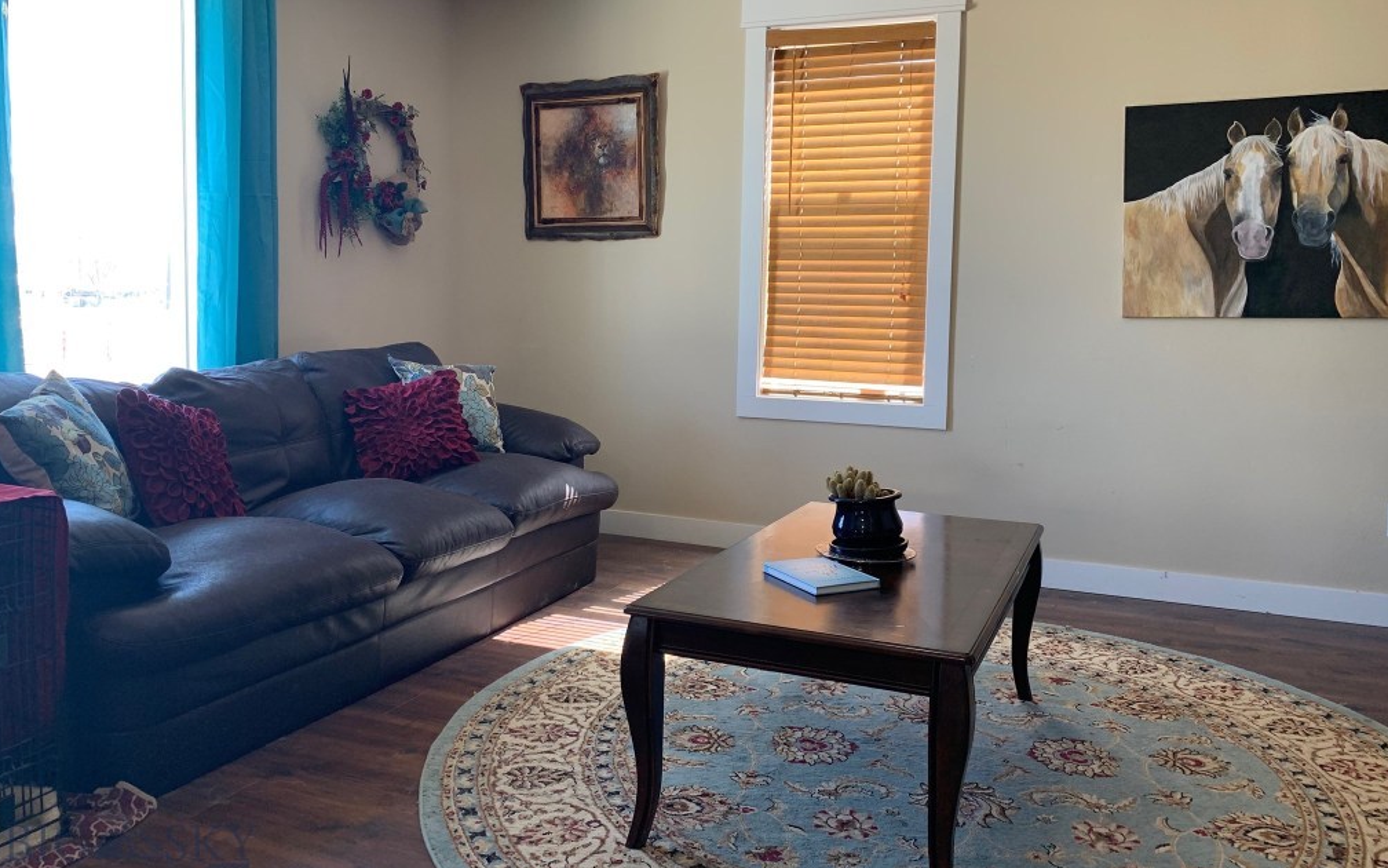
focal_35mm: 28
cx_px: 695
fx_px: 1059
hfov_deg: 66.5
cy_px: 373
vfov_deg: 44.4
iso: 64
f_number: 1.8
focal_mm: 4.25
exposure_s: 1/60
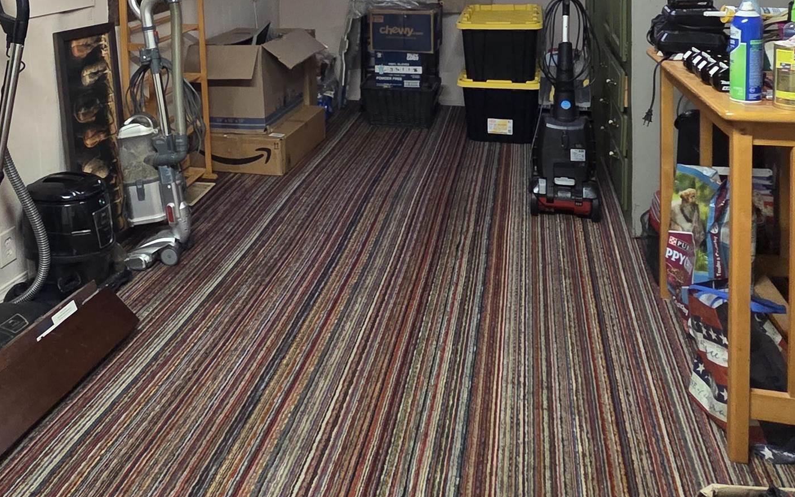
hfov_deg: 62.0
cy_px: -3
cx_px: 295
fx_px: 650
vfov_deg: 37.3
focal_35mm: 30
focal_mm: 2.2
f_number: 2.2
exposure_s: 1/60
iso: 1000
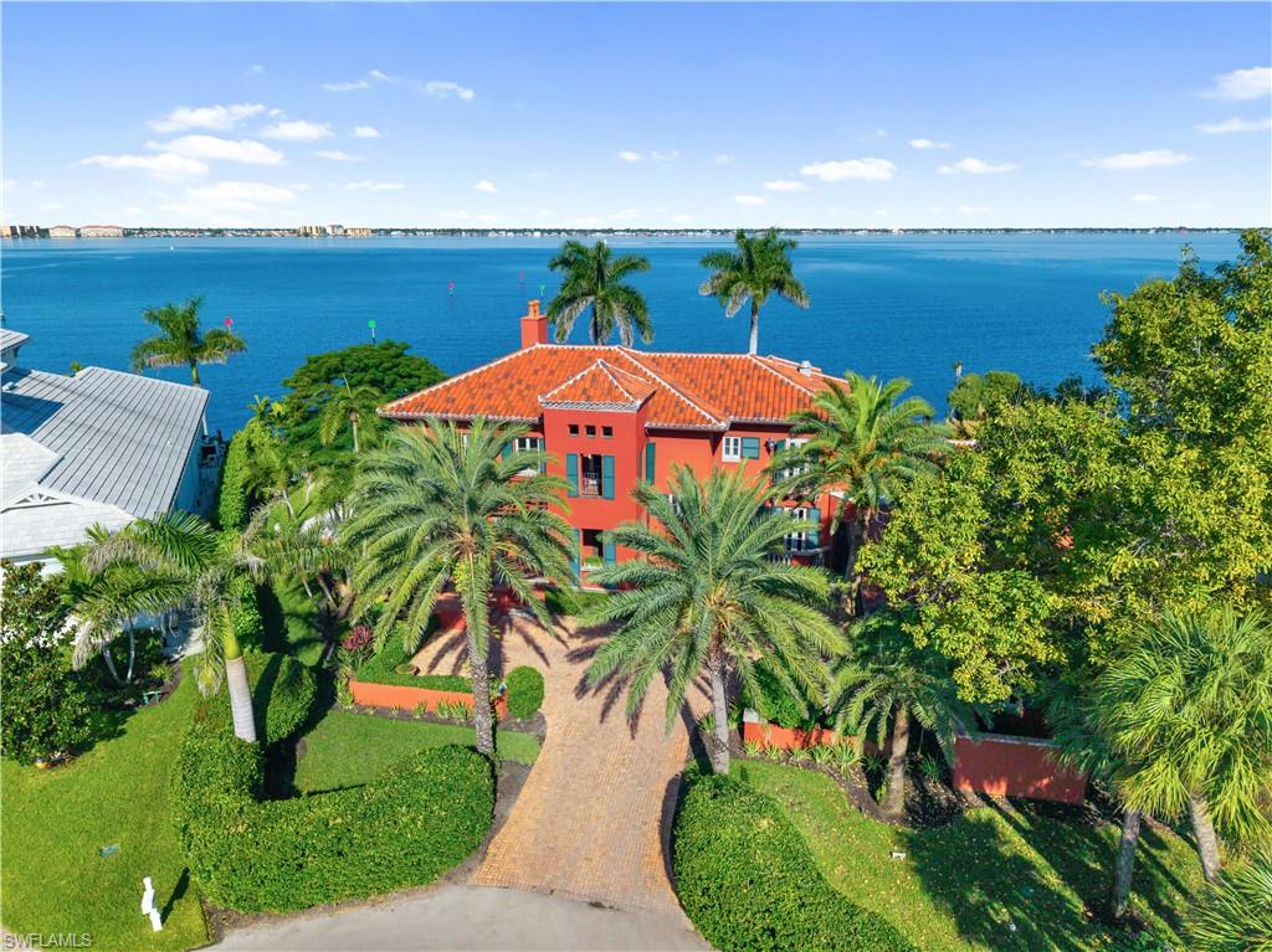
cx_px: 636
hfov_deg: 71.6
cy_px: 476
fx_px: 881
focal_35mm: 24
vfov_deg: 56.8
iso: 100
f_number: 1.8
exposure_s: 1/800
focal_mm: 8.67
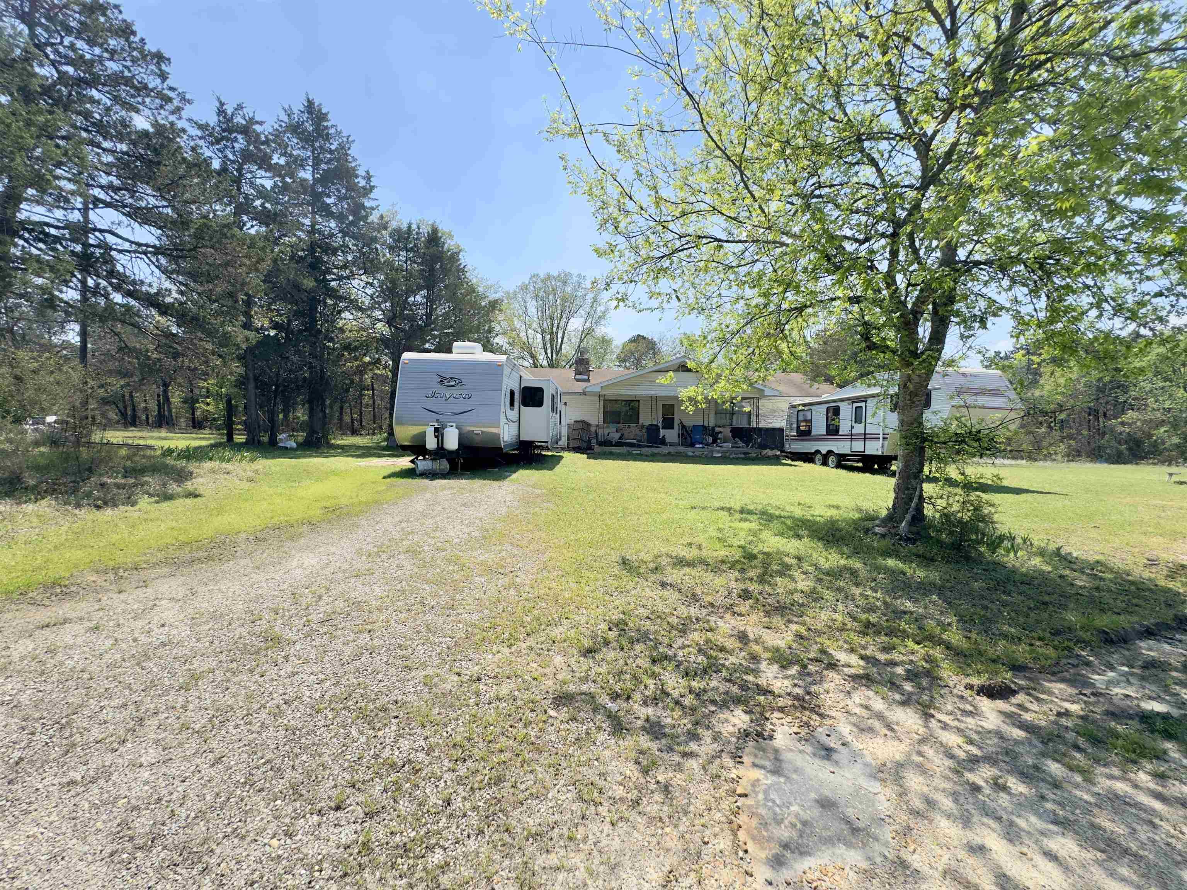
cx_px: 594
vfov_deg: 85.7
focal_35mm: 14
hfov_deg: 102.1
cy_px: 445
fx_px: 480
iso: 50
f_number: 2.2
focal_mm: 2.22
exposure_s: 1/831
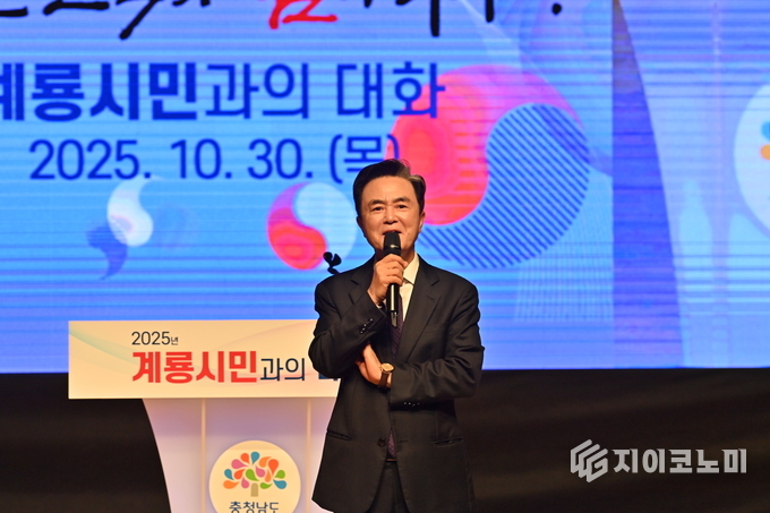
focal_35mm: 200
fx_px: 4276
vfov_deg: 6.9
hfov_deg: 10.3
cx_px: 385
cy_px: 256
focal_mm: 200
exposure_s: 1/320
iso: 1000
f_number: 6.3
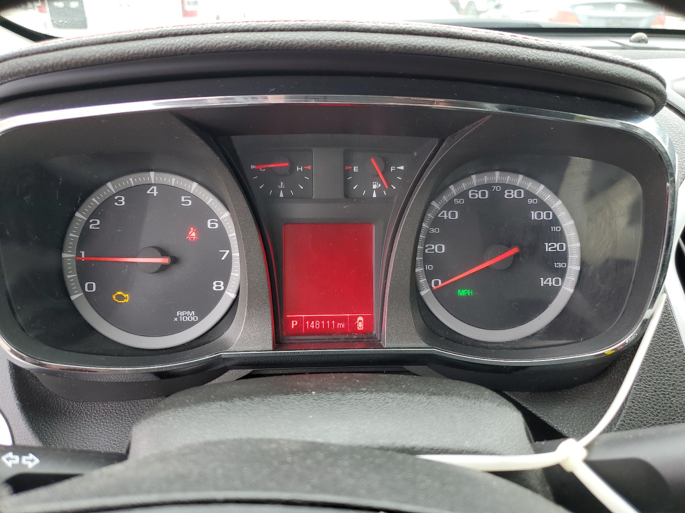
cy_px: 256
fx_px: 515
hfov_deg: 67.3
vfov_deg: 53.1
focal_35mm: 26
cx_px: 342
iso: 53
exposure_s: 1/60.2
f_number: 1.5
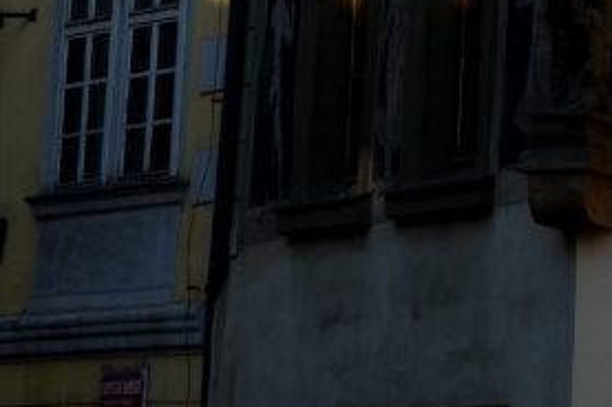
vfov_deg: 4.8
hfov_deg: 7.3
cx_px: 917
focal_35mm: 277
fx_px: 4703
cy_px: -625
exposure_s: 1/400
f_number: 10
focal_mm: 32
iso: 200
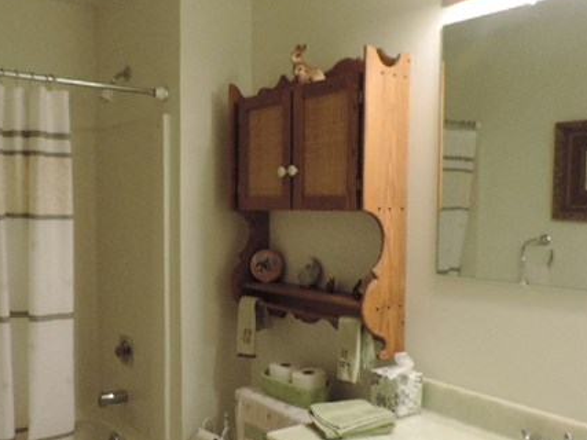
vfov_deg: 39.6
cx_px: 245
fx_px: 610
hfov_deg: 51.1
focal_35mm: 36
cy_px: 252
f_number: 3
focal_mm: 4.3
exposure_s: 1/25
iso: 400
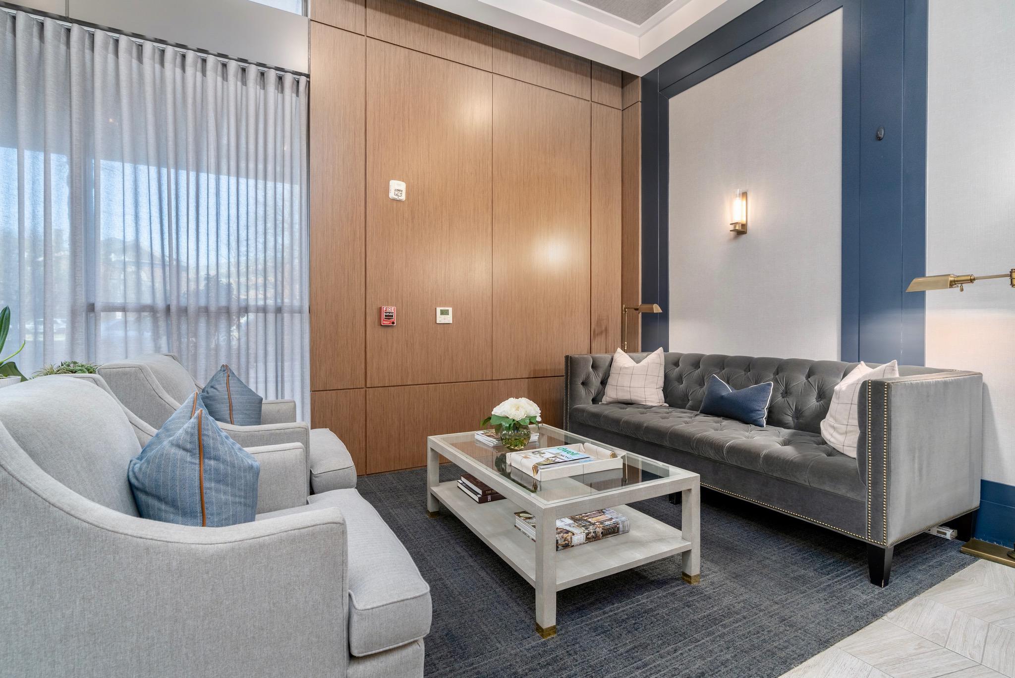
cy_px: 339
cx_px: 508
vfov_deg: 73.8
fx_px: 451
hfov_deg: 96.7
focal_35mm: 16
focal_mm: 16
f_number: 8
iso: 50
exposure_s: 6
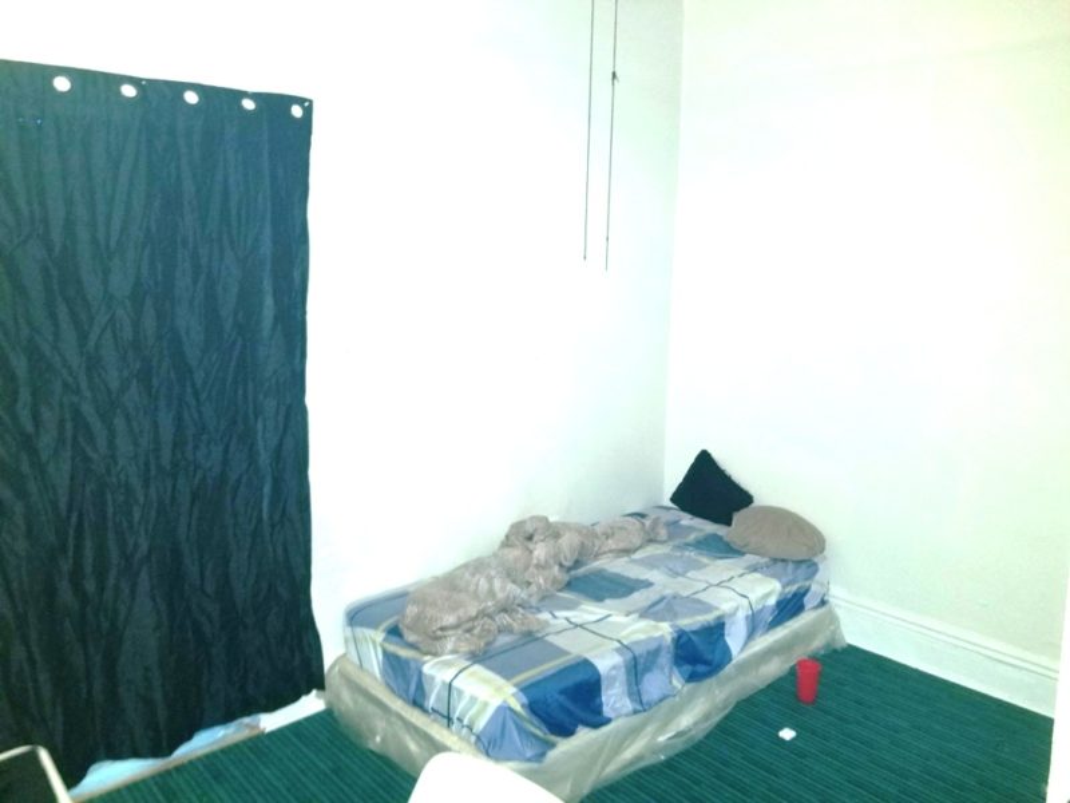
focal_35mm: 26
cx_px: 535
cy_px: 402
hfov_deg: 67.3
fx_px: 804
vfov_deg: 53.1
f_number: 1.7
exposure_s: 1/10
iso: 160
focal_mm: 4.25
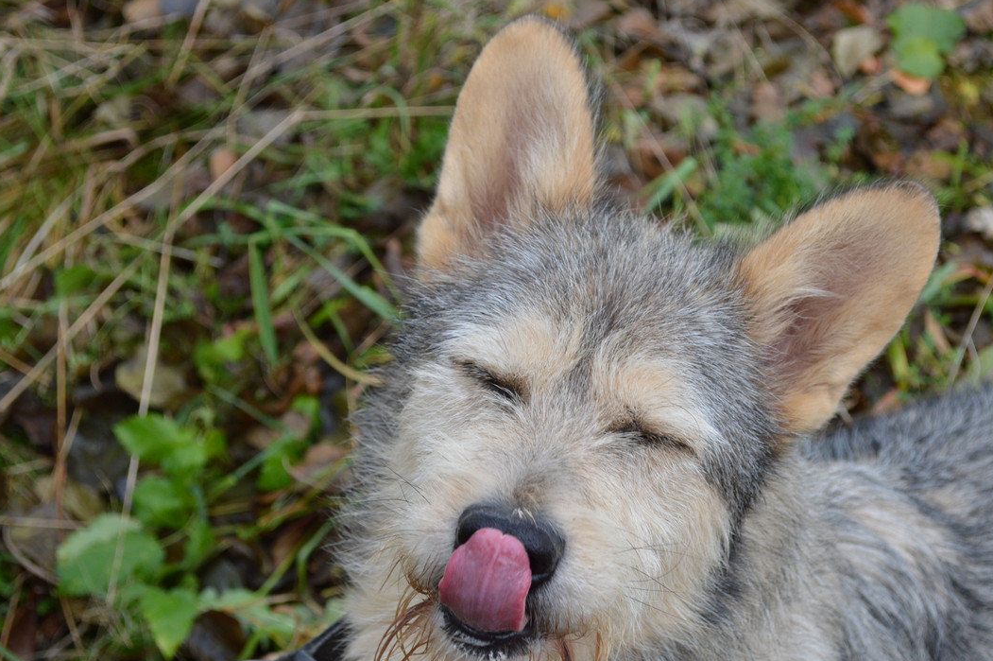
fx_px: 2177
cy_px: 360
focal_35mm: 79
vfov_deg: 17.2
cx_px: 556
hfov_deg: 25.7
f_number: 6.3
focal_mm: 46
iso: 400
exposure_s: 1/400
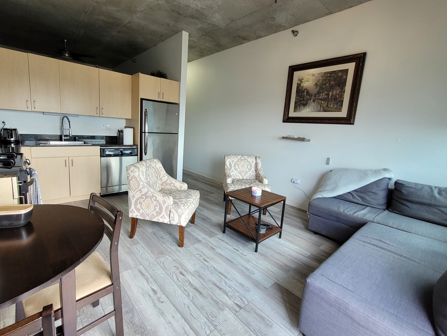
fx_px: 181
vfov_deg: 85.6
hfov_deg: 102.0
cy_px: 159
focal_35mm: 14
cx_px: 211
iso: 80
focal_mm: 1.74
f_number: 2.2
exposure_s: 1/60
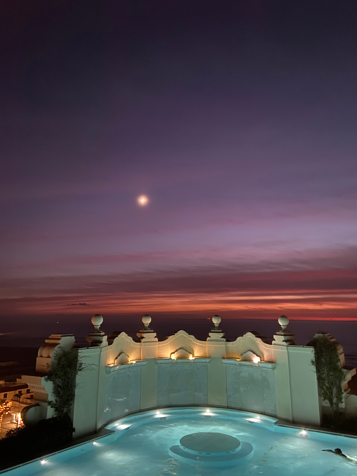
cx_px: 178
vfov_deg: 67.3
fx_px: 358
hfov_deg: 53.1
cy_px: 238
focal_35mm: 26
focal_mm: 4.25
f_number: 1.8
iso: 1000
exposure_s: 1/14
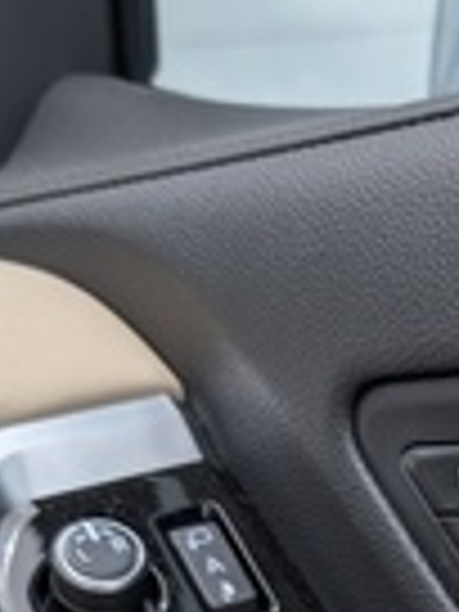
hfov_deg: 13.2
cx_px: 693
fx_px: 1874
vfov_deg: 17.0
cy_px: 873
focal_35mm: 106
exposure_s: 1/678
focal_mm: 6.9
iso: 18
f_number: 1.68
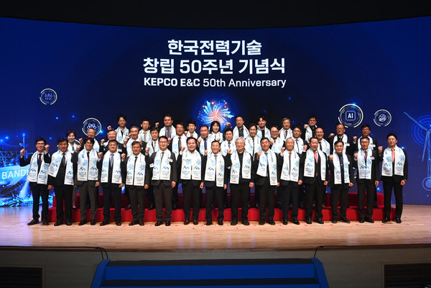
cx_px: 216
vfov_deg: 38.9
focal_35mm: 34
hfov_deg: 55.8
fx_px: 407
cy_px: 144
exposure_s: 1/250
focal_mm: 34
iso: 1250
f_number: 5.6
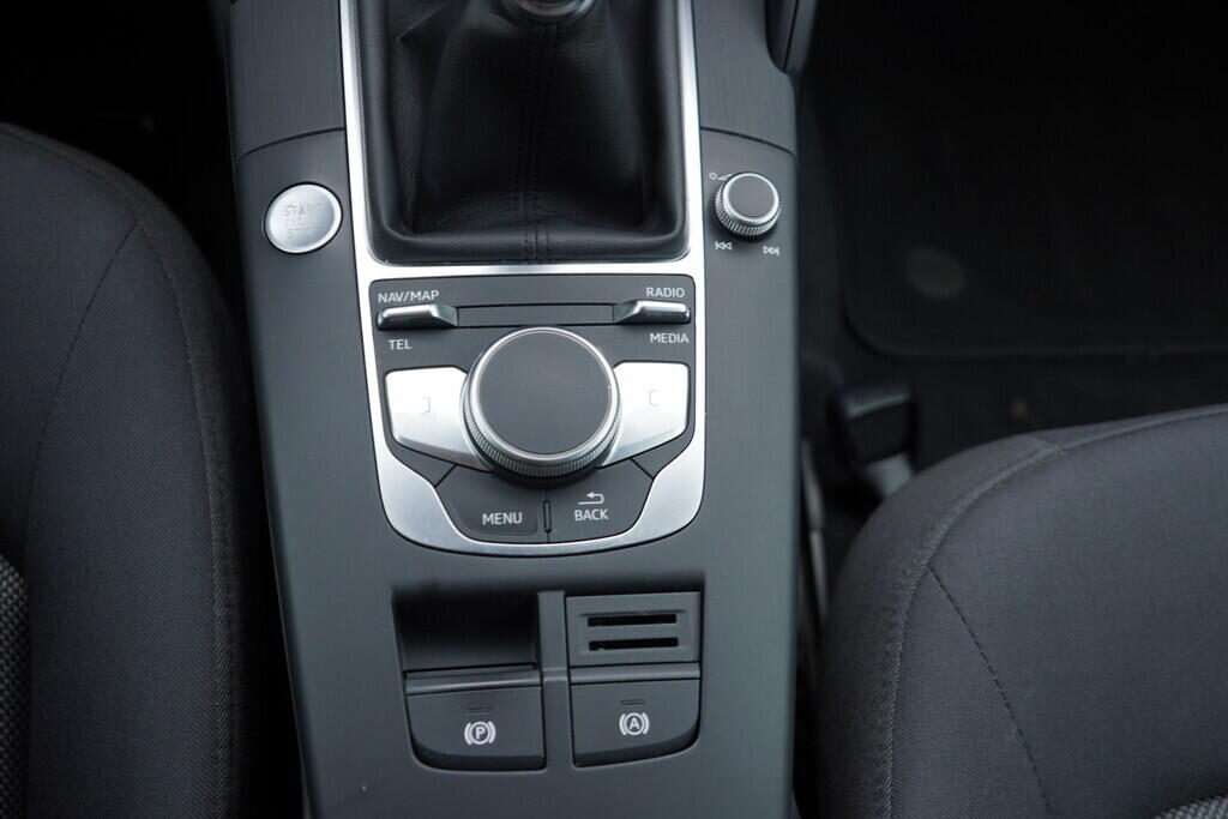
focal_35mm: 36
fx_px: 1228
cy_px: 410
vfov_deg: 36.9
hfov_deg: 53.1
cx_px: 614
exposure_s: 1/50
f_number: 3.2
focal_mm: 24
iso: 125
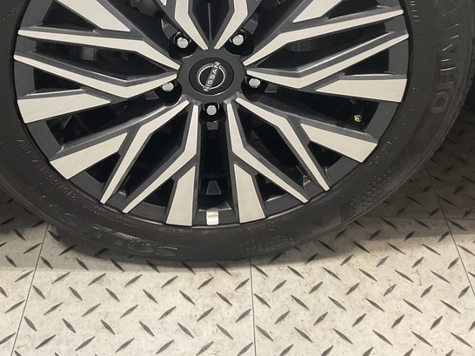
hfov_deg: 37.3
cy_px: 58
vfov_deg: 27.8
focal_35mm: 51
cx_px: 187
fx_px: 700
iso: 125
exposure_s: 1/60
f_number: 1.8
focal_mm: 3
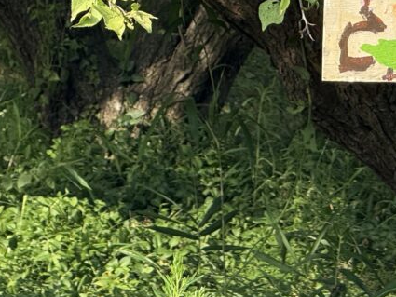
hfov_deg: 5.5
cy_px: -63
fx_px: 4131
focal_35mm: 361
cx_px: 407
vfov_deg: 4.1
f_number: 2.8
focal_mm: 15.66
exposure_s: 1/277
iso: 64
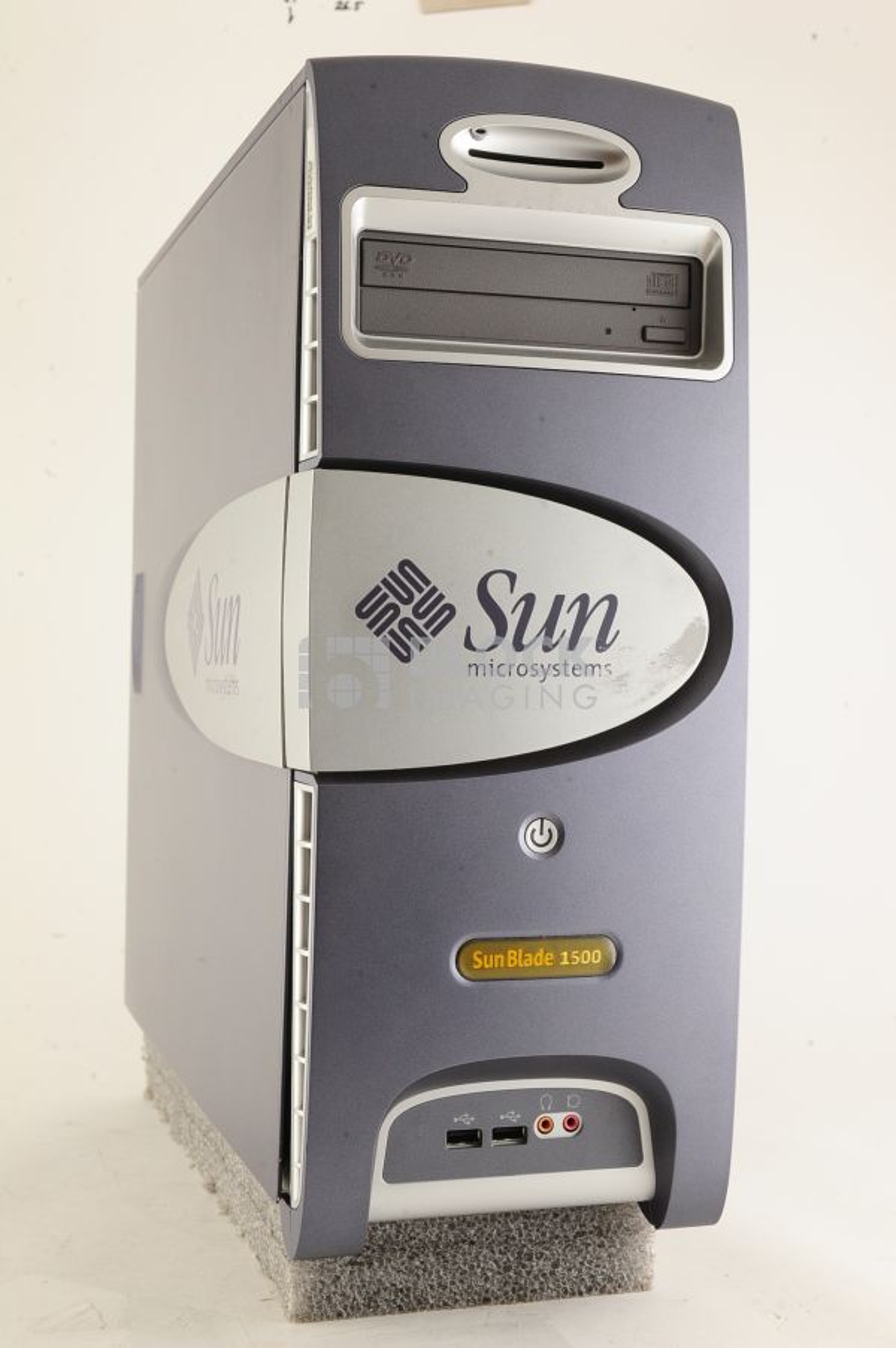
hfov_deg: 27.0
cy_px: 674
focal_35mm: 50
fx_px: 1869
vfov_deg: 39.6
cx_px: 448
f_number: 13
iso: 1600
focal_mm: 50
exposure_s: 1/160
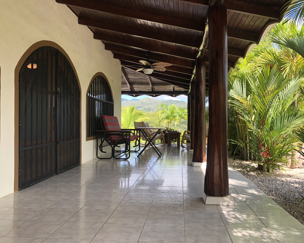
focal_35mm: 30
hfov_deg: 58.7
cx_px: 163
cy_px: 123
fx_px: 270
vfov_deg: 48.5
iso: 20
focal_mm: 4
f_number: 1.8
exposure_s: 1/233
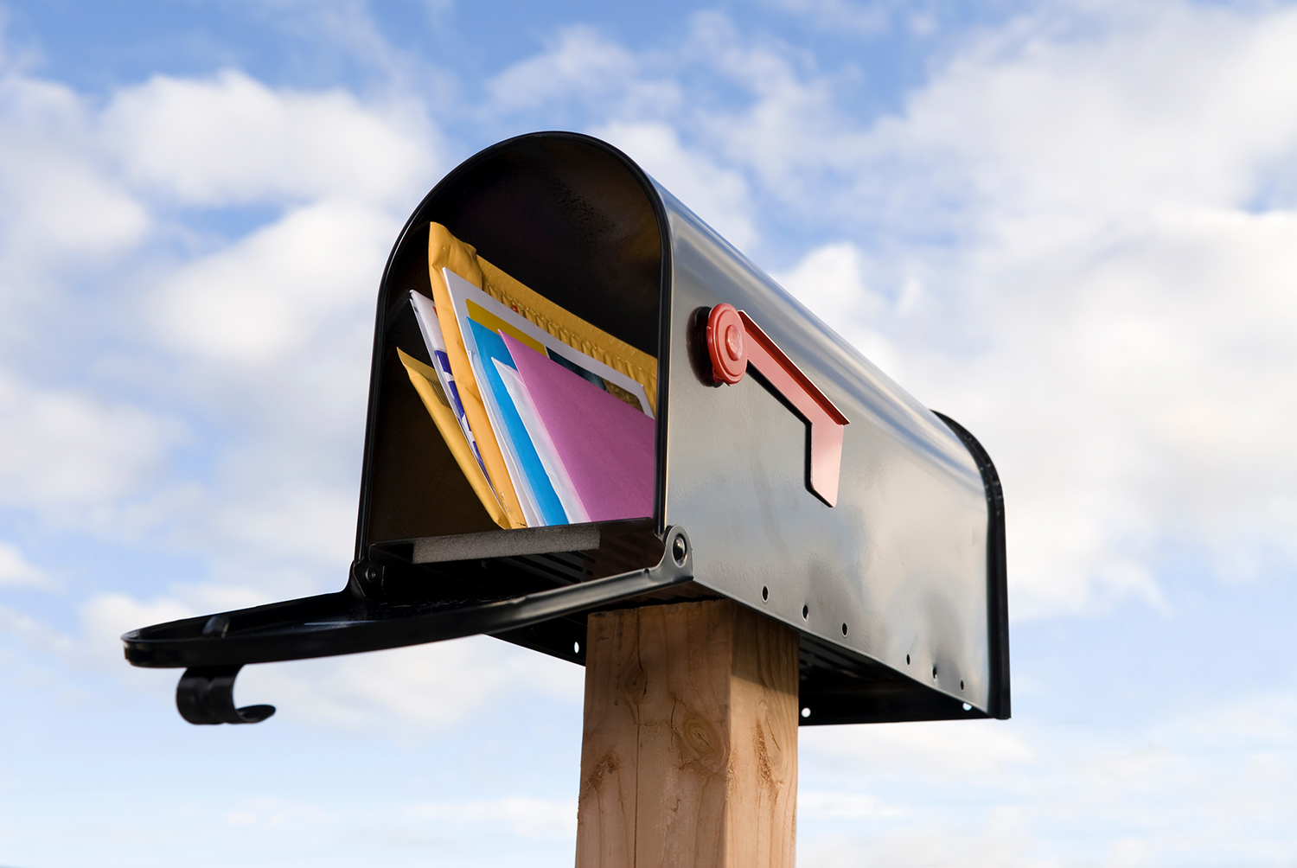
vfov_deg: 28.1
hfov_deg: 41.1
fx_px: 1731
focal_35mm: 48
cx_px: 648
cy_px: 434
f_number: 5
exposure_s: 1/125
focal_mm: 32
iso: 100
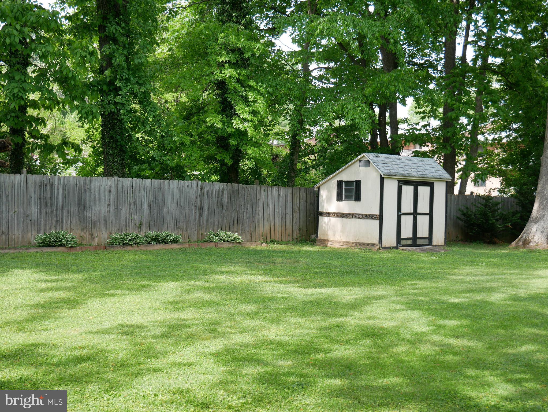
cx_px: 274
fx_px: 729
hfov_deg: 41.2
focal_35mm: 46
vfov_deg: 31.5
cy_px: 206
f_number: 5
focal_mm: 23
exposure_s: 1/160
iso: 200
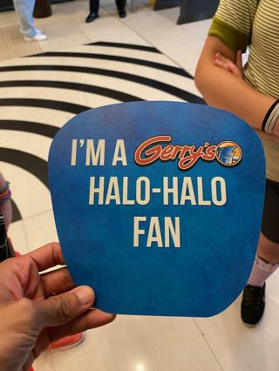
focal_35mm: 26
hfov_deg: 53.1
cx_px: 140
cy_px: 186
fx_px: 279
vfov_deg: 67.3
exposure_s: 1/60
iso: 160
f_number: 1.8
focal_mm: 4.25
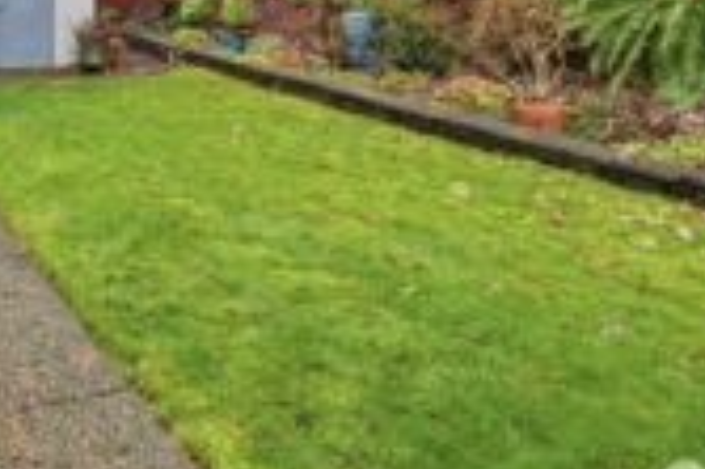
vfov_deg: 31.5
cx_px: 59
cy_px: -38
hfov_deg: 45.7
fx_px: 740
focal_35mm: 38
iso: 100
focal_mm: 10.5
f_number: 8
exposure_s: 1/1000
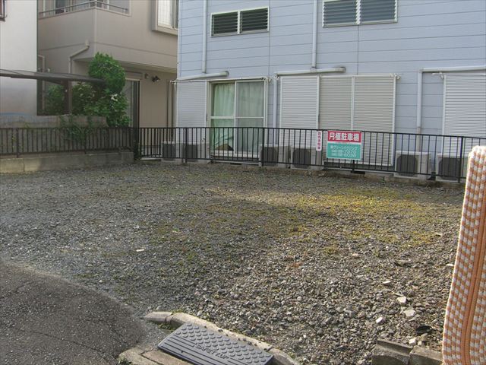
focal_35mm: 38
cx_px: 243
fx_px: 534
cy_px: 182
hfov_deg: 49.0
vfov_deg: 37.7
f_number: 2.7
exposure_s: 1/250
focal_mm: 6.2
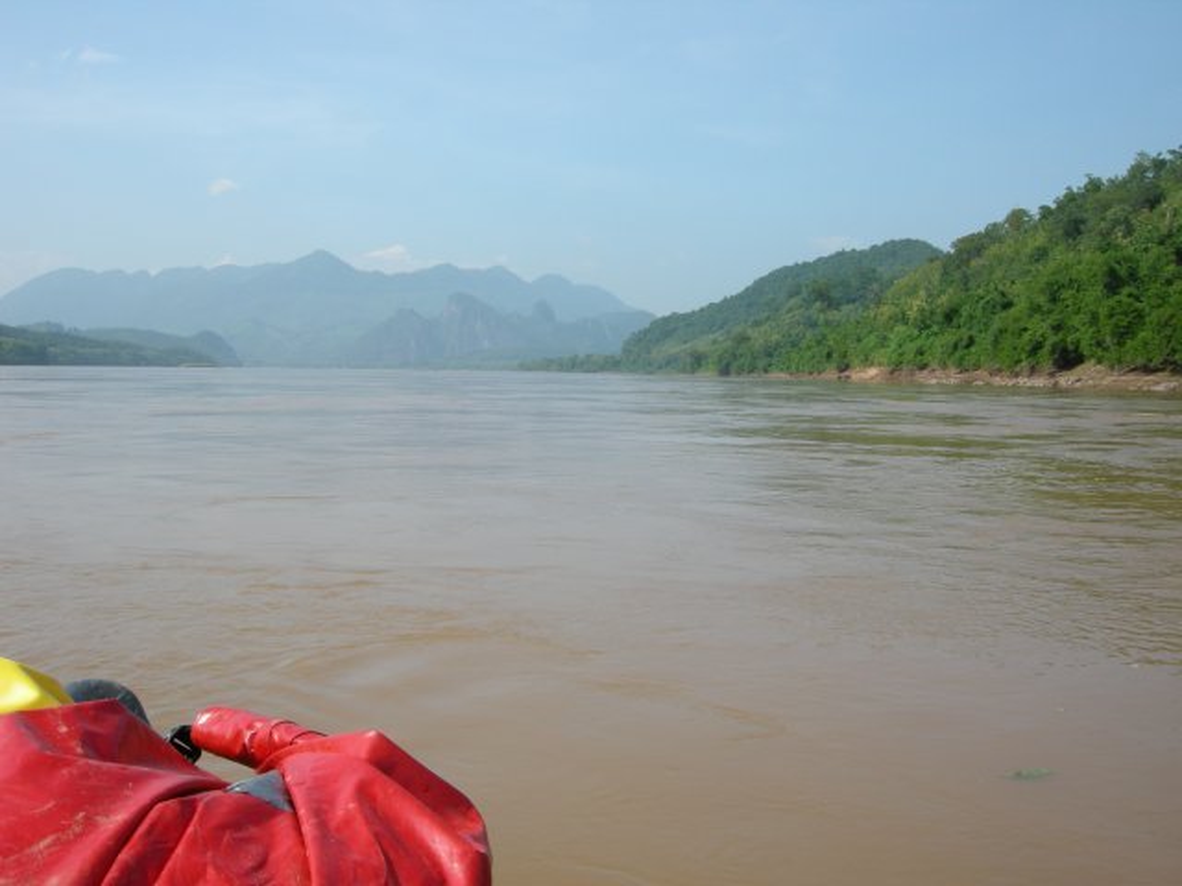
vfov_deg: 39.7
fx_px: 1229
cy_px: 443
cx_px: 591
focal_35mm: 36
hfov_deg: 51.4
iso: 64
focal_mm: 7.5
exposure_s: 1/220
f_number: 6.1
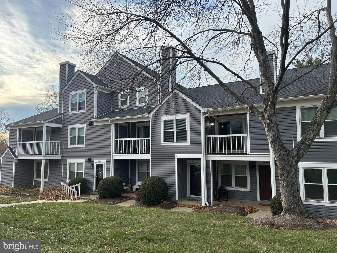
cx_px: 168
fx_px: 253
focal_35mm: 26
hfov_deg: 67.3
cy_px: 126
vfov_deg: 53.1
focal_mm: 5.7
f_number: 1.5
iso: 50
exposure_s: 1/853
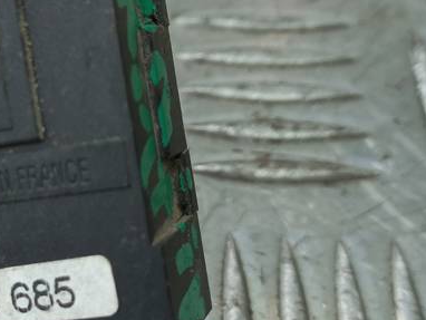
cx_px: 20
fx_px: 825
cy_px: 169
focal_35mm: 67
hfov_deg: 27.6
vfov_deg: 22.0
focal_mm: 4.6
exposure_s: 1/100
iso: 40
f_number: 1.8
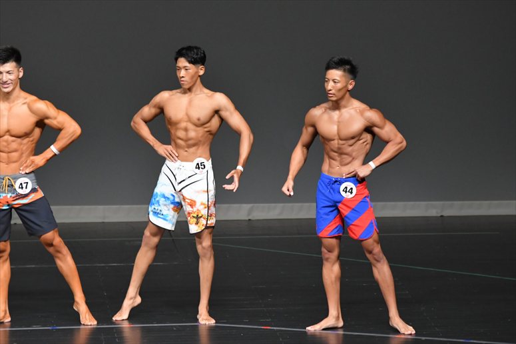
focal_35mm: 315
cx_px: 258
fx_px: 4513
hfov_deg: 6.5
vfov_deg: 4.4
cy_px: 172
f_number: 5.6
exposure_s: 1/400
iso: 4000
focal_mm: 210
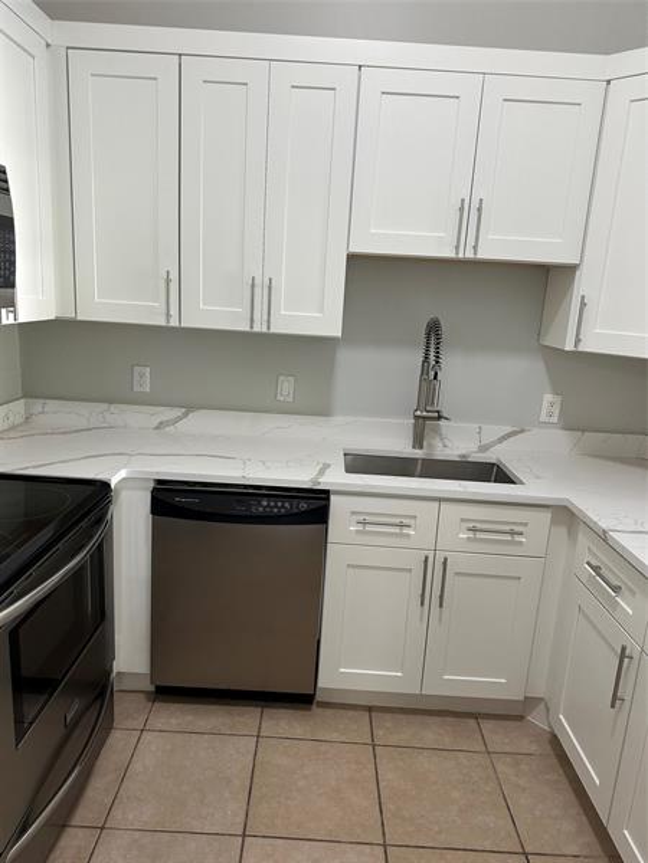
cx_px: 324
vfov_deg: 71.6
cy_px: 432
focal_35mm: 24
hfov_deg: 56.8
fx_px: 599
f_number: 1.78
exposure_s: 1/60
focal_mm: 6.86
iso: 160
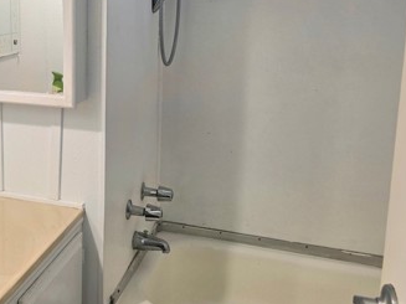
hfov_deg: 39.8
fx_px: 528
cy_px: 82
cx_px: 63
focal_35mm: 45
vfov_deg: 31.7
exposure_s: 1/120
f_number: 1.7
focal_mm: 6.3
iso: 100
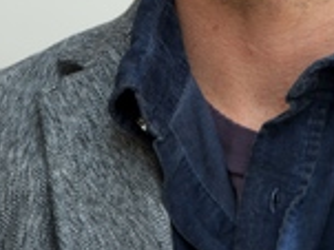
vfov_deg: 2.8
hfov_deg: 3.7
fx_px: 5148
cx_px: 274
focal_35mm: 534
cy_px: -122
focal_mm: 210
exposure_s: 1/60
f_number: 6.3
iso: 400
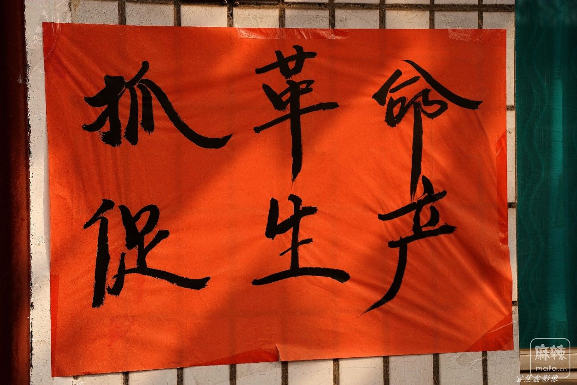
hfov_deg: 25.7
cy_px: 192
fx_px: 1266
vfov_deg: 17.3
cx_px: 288
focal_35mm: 79
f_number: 5.6
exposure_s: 1/500
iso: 100
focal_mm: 79
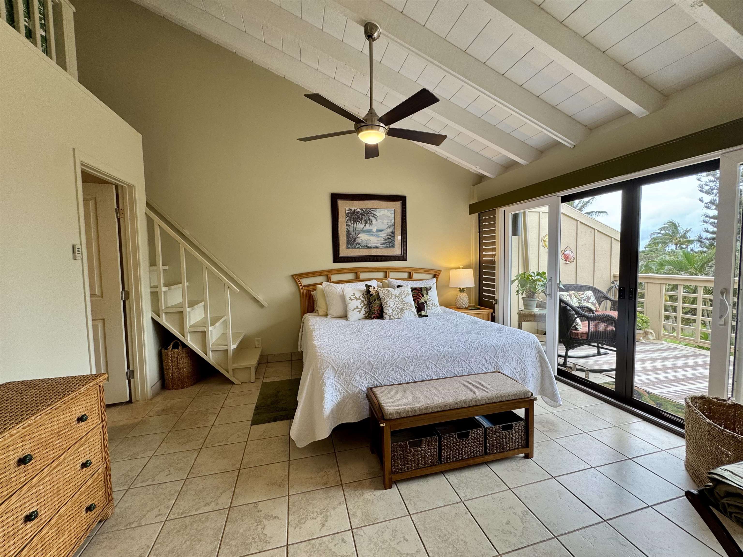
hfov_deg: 102.1
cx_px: 372
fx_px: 300
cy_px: 278
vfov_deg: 85.7
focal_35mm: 14
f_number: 2.2
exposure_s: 1/120
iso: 64
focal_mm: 2.22
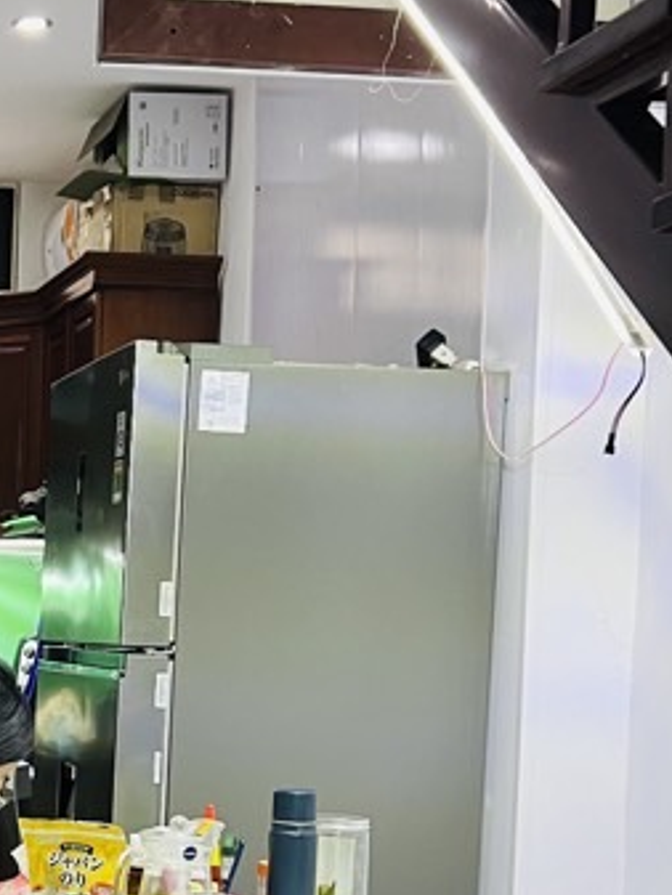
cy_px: 738
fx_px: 2044
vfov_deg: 24.3
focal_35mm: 79
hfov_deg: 17.7
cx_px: -151
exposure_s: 1/50
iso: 125
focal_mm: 5.7
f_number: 1.5
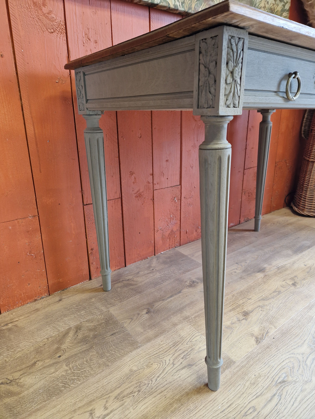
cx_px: 158
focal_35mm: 23
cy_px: 210
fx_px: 279
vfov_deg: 73.9
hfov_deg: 58.9
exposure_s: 1/100
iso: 50
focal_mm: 5.4
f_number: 1.8
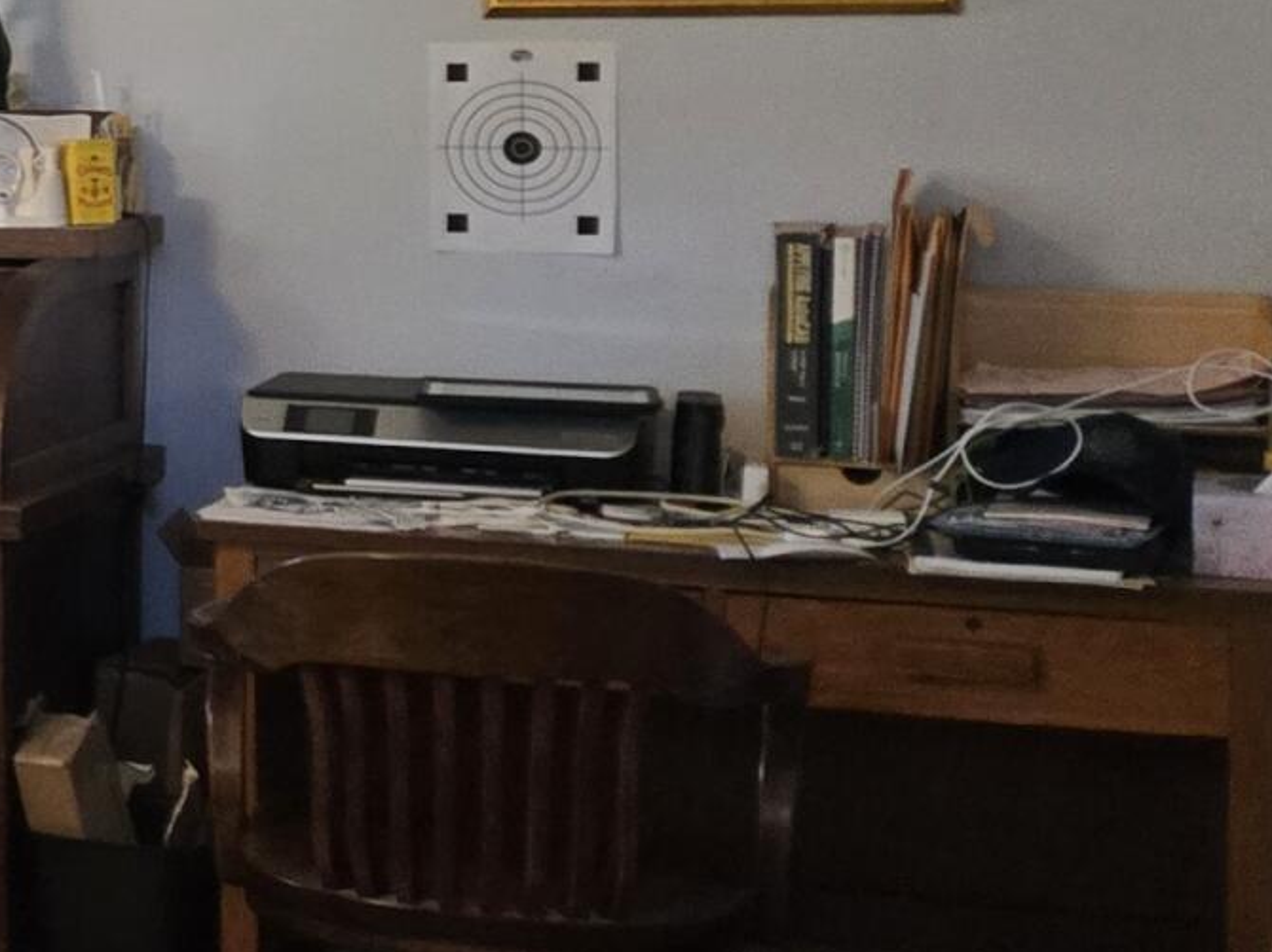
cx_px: -1466
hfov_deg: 14.7
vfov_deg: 14.2
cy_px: 93
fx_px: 3783
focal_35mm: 103
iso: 400
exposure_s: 1/120
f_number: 1.8
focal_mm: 5.4
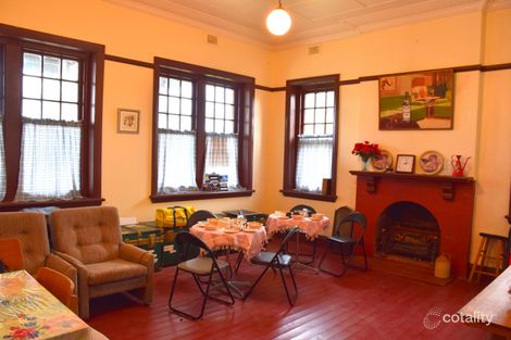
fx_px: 383
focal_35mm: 27
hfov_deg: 67.4
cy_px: 170
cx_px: 256
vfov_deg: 47.9
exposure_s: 1/20
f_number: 6.3
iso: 400
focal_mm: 18
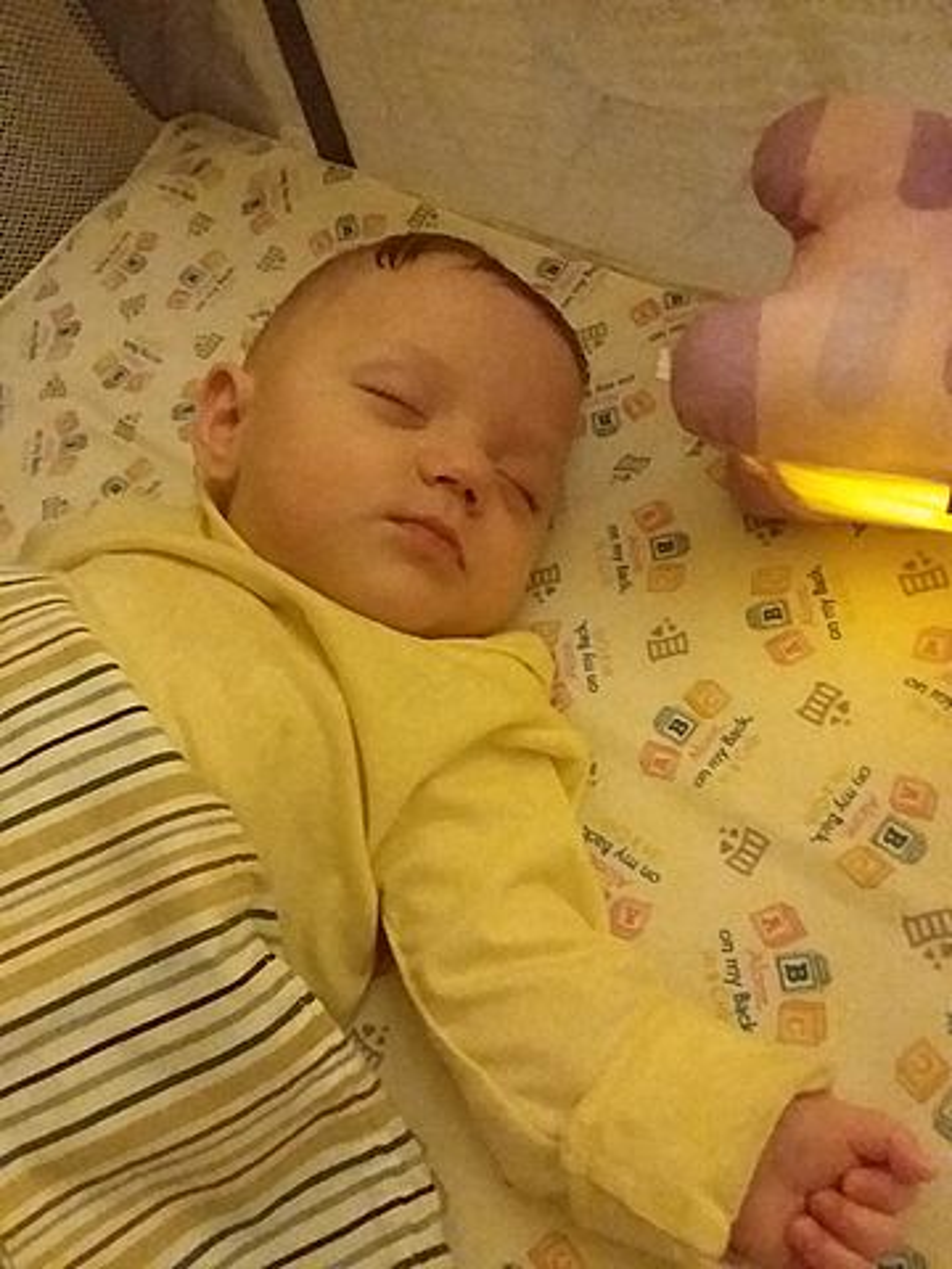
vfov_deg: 61.7
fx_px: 1063
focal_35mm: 29
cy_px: 634
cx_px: 476
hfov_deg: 48.2
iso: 800
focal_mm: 2.47
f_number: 1.9
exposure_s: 1/17
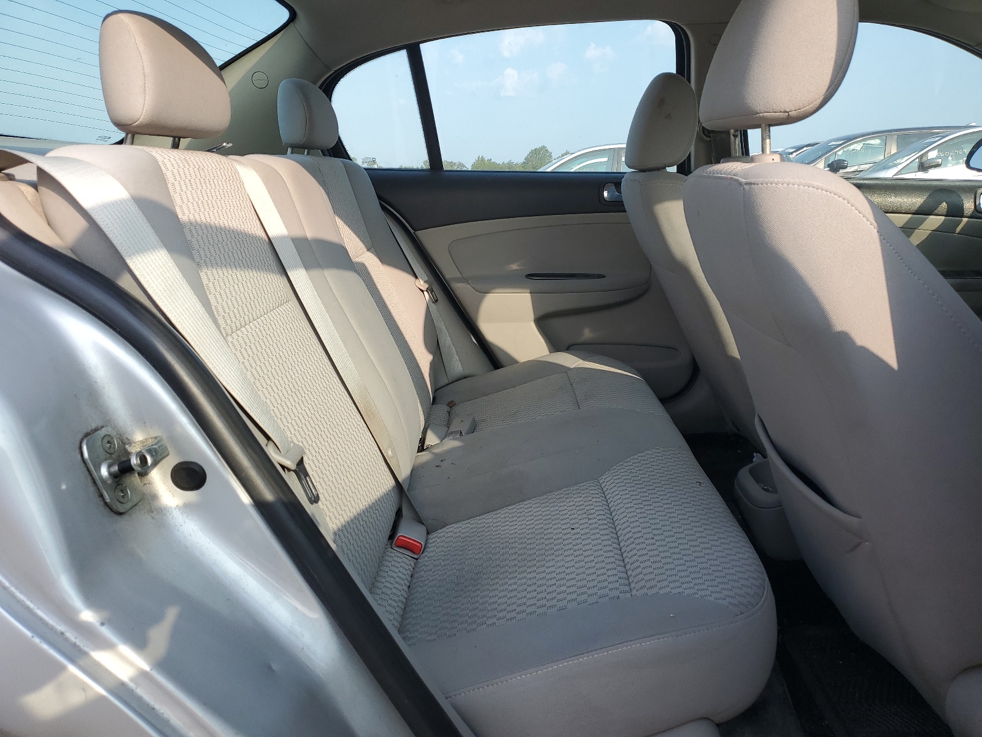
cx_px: 491
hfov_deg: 67.3
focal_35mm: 26
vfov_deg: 53.1
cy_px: 368
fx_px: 738
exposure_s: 1/1000
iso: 50
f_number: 1.5
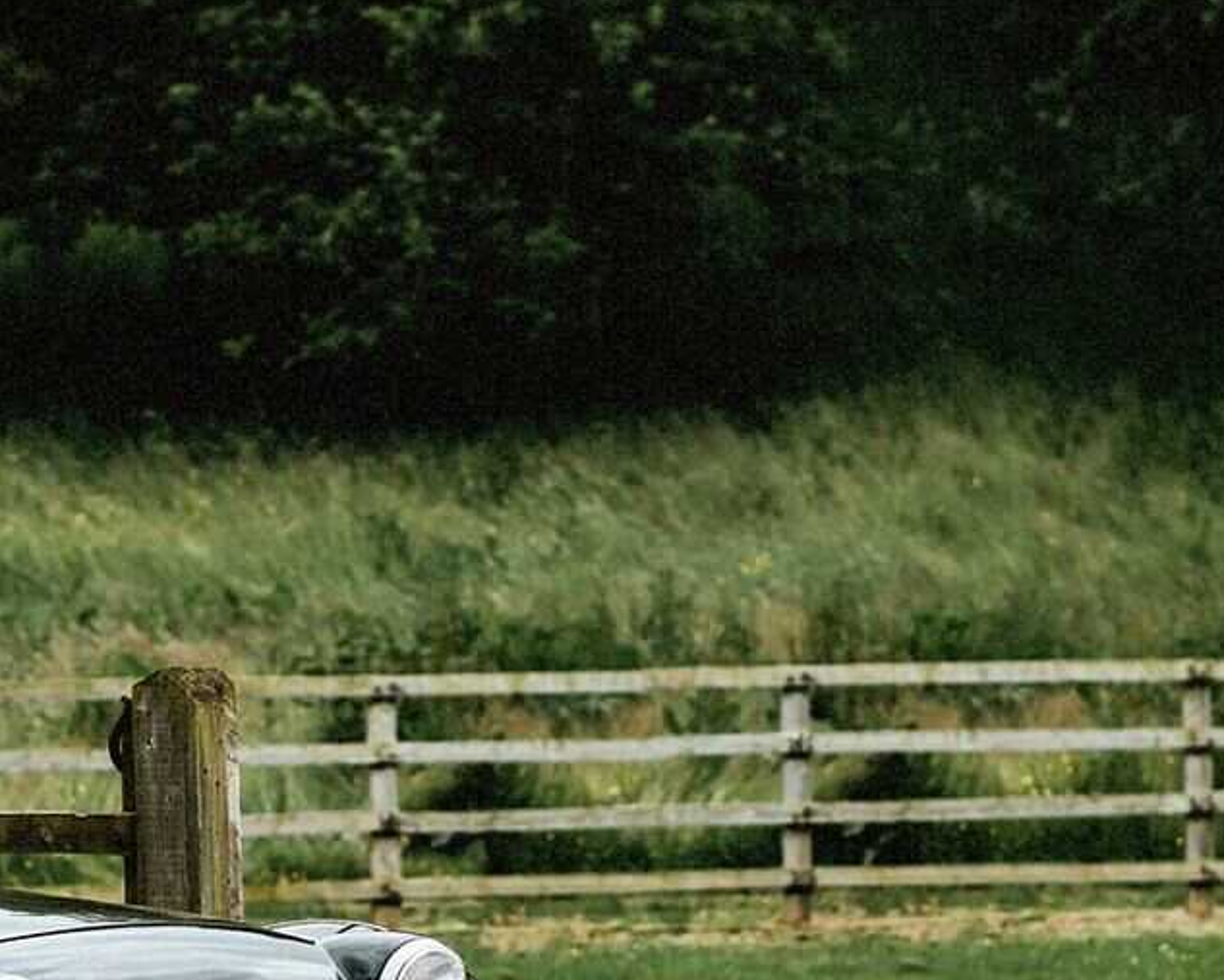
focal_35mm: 255
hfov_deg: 7.6
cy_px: 661
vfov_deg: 6.1
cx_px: 369
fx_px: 9242
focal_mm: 56
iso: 160
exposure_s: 1/2000
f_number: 2
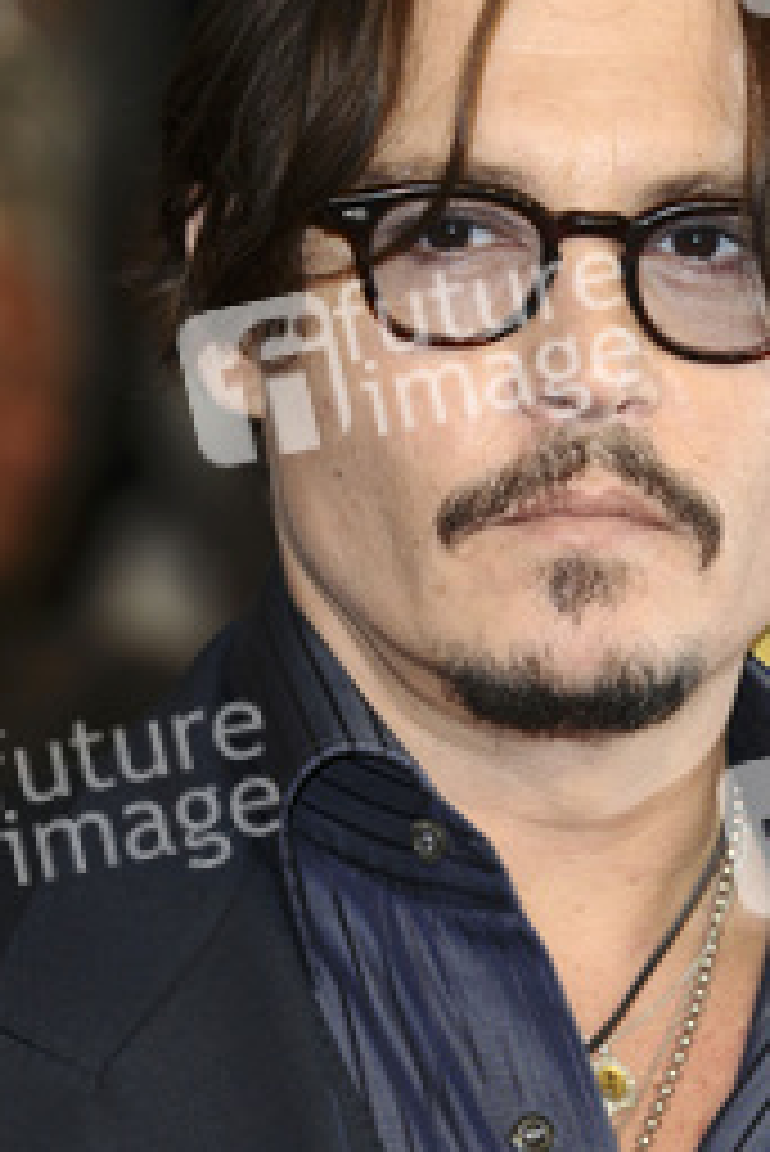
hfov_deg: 4.9
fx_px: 9003
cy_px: 585
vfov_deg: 7.3
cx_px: 543
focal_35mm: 281
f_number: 4.5
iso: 320
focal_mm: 120
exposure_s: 1/200
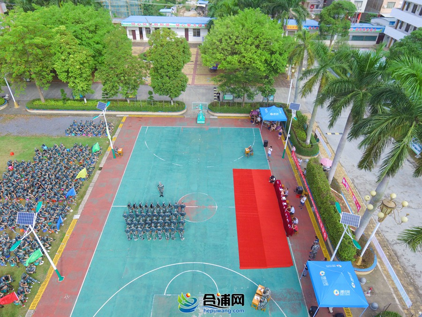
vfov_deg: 66.0
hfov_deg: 81.7
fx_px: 244
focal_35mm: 20
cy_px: 158
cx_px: 211
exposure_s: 1/745
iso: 100
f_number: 2.8
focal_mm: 3.61
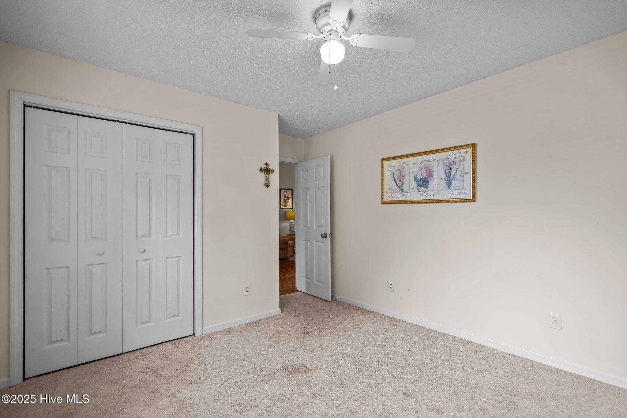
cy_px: 209
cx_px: 314
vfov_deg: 73.7
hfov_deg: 96.7
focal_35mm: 16
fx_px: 279
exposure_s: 1/10
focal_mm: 16
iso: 400
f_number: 4
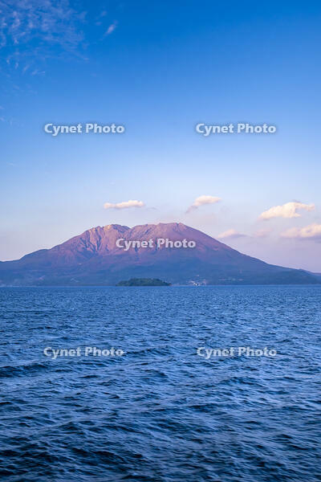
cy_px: 241
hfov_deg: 35.9
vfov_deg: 51.9
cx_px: 160
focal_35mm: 37
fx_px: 495
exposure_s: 1/60
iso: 400
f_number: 9
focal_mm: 37
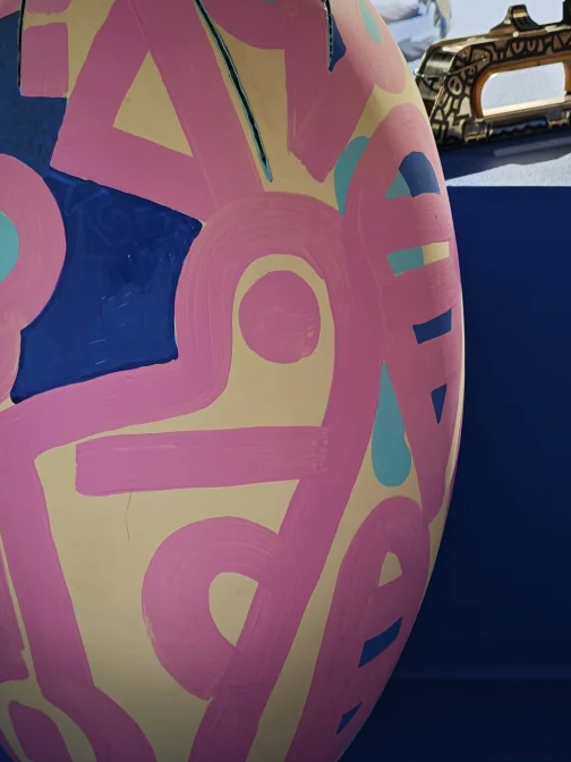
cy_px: 95
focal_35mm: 150
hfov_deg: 9.9
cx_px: 167
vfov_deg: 13.1
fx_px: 3299
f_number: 1.8
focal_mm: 11.5
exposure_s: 1/50
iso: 125
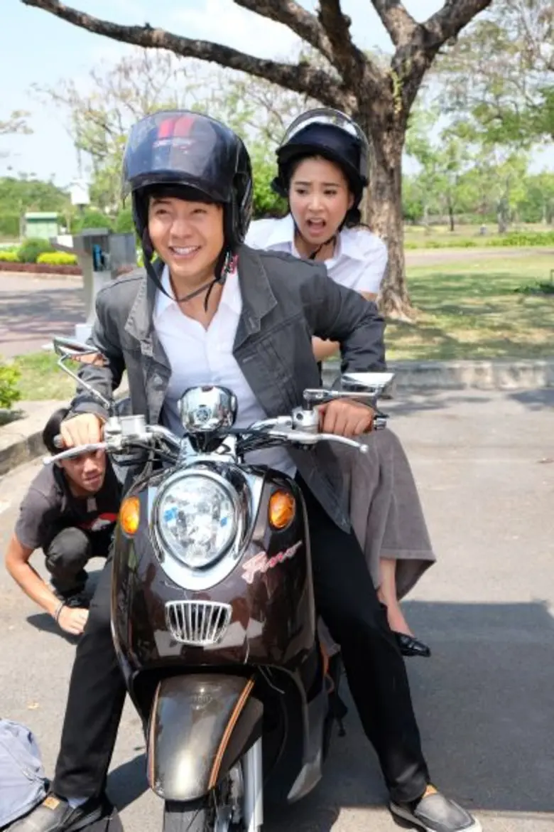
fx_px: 969
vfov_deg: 46.4
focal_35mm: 42
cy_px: 416
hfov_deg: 31.9
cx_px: 277
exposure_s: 1/220
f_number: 5.6
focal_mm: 27.7
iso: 200
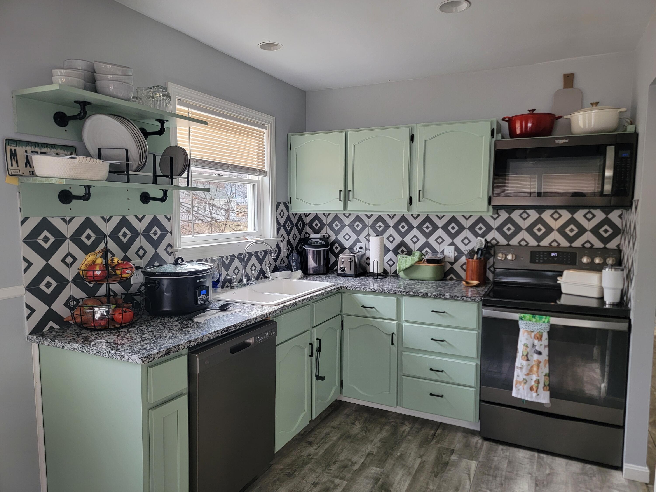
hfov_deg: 71.6
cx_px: 328
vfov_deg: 56.8
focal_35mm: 24
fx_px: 455
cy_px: 246
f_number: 1.8
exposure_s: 1/120
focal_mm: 6.7
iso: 125
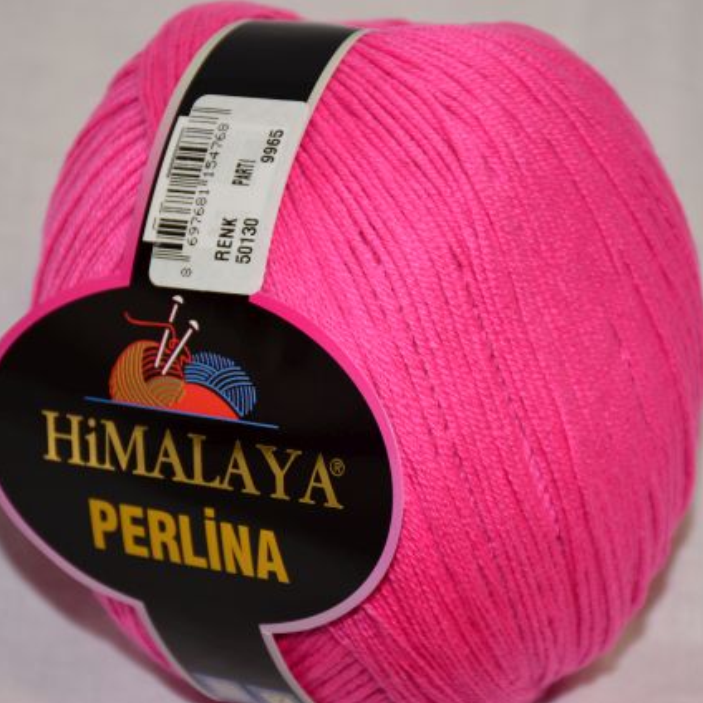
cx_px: 366
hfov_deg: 11.3
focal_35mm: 154
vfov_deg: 11.3
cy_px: 352
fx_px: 3538
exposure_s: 1/60
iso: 320
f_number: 5.3
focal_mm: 80
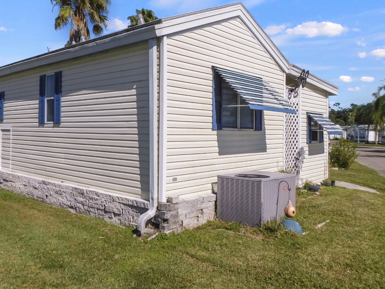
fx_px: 345
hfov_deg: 57.5
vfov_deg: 44.9
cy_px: 101
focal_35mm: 31
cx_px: 141
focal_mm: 4
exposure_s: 1/800
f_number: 6
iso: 125
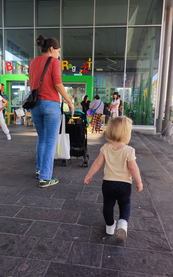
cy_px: 137
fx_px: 204
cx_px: 91
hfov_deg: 46.0
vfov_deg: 68.4
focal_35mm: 27
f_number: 1.79
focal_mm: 4.7
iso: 50
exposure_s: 1/150
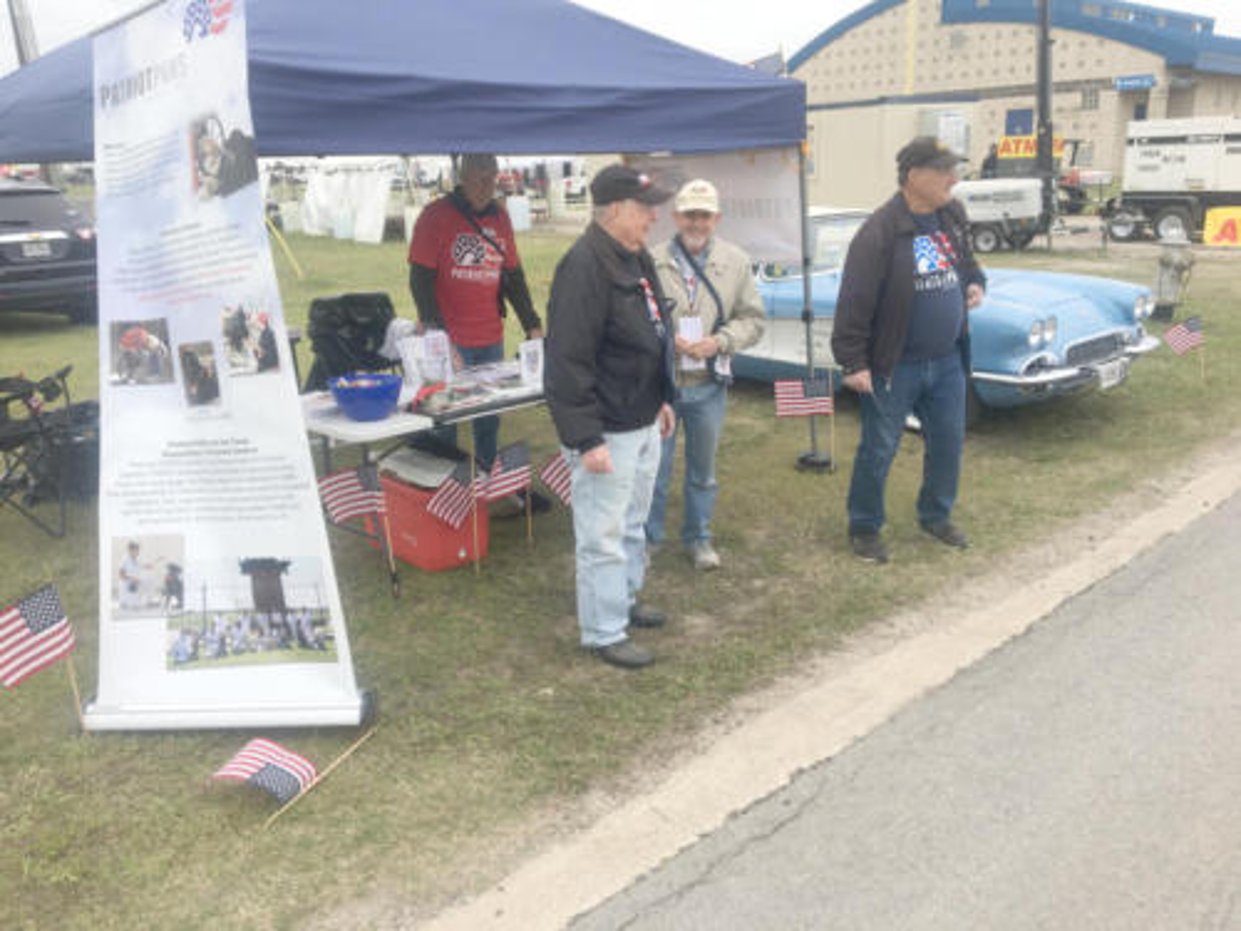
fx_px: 1040
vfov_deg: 48.2
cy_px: 466
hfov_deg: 61.7
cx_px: 620
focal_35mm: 29
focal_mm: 4.15
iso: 25
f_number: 2.2
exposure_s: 1/610
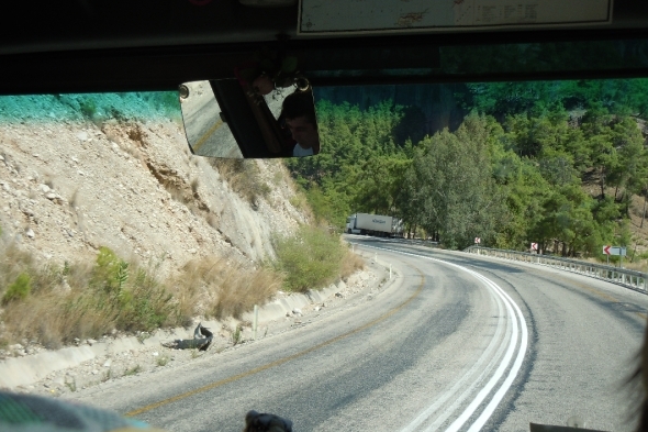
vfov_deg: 24.6
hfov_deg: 36.3
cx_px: 324
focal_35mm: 55
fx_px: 990
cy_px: 189
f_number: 3.9
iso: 100
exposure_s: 1/500
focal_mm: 9.3
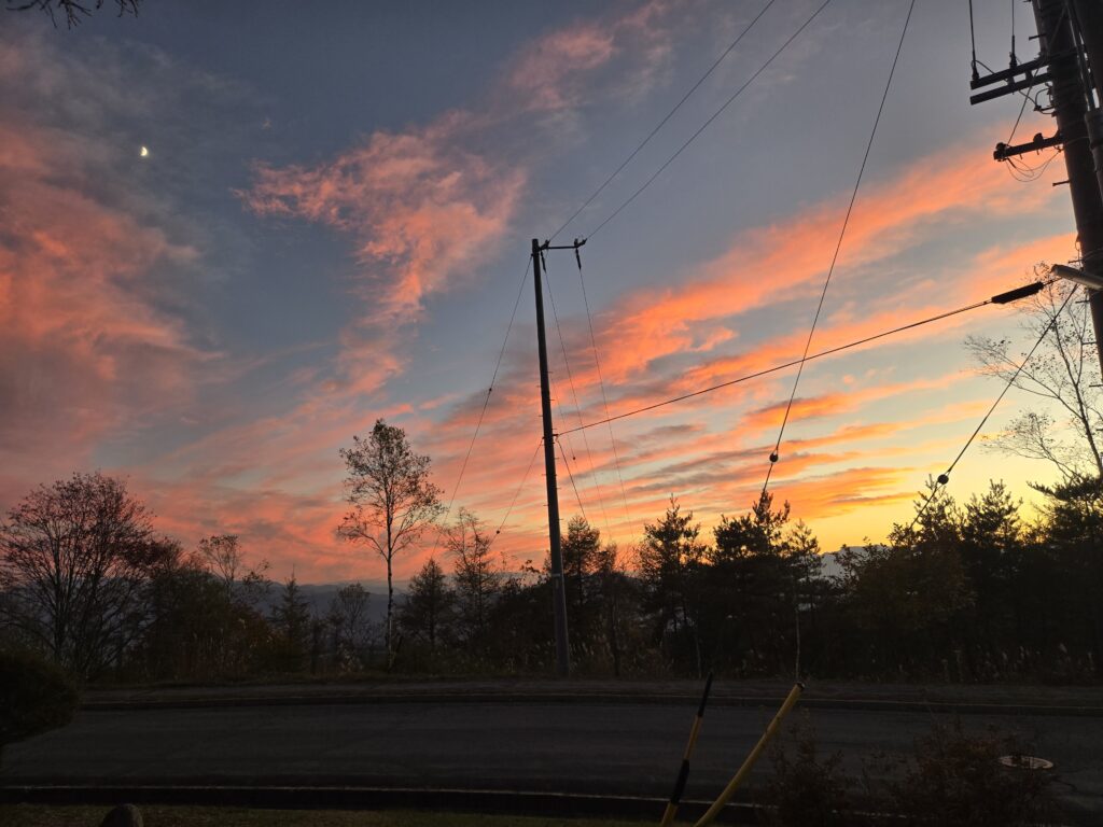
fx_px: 733
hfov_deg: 73.9
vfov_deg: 58.9
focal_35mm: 23
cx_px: 552
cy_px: 414
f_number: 1.8
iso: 80
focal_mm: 5.4
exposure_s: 1/180
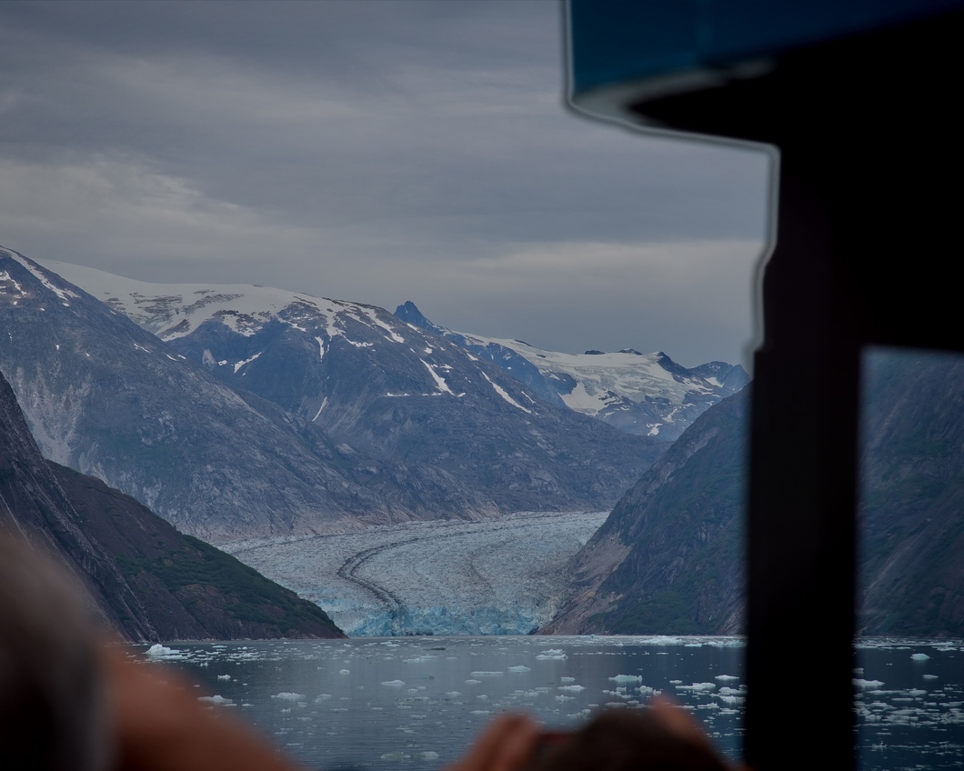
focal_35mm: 136
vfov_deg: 11.4
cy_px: 387
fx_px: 3880
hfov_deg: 14.2
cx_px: 457
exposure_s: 1/320
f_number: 9
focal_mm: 120
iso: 100
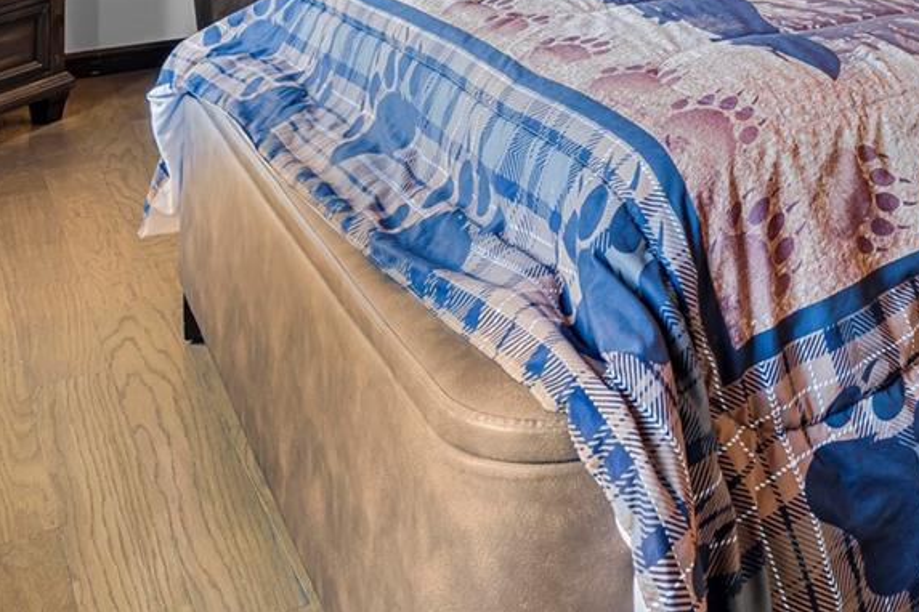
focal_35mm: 50
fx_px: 1276
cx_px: 914
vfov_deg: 22.8
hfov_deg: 35.8
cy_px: -264
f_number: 9
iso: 250
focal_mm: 14
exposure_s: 2.5
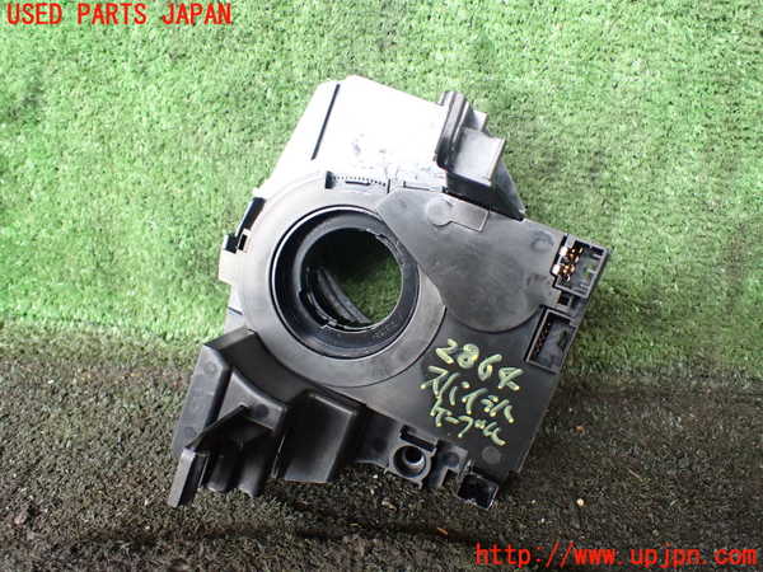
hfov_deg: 60.0
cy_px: 286
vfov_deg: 46.8
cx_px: 382
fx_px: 661
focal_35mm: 30
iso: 800
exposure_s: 1/125
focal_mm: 5.4
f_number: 2.3
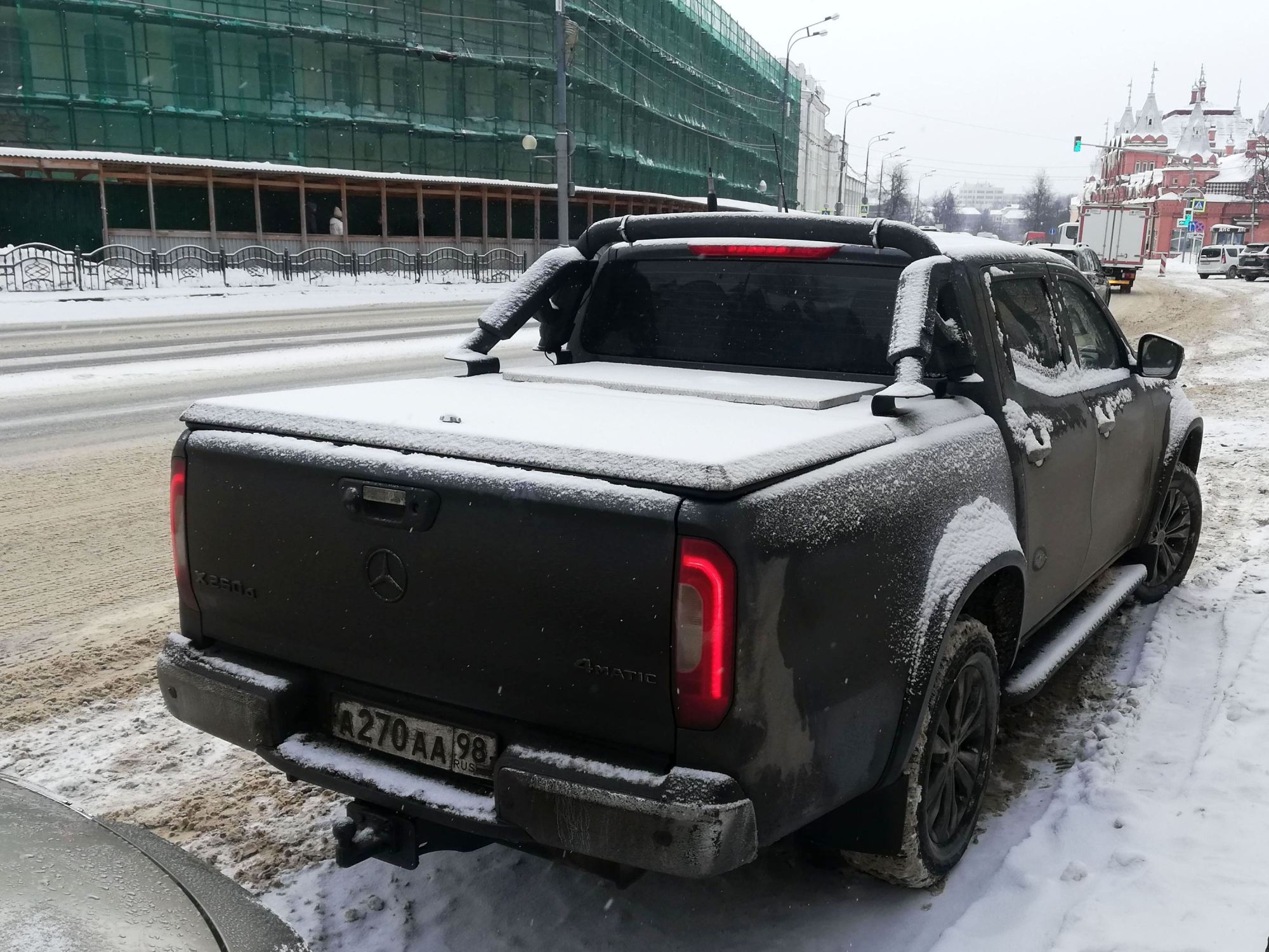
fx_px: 953
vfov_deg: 53.1
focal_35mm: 26
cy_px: 476
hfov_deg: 67.3
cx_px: 634
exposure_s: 1/632
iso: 50
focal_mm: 3.81
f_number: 2.2
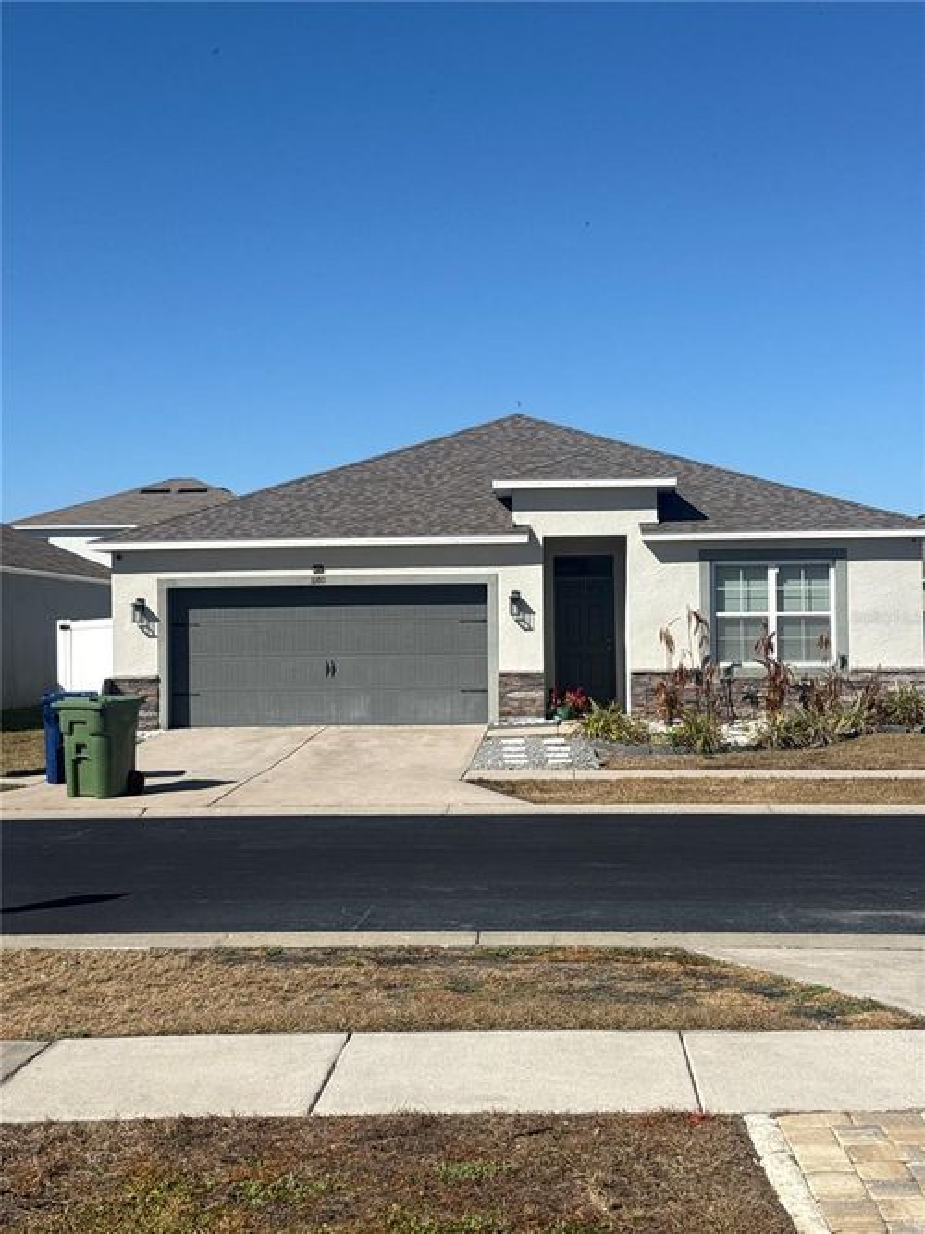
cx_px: 462
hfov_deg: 30.3
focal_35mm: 48
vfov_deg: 39.7
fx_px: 1711
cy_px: 617
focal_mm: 6.76
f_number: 1.78
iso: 64
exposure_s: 1/7874
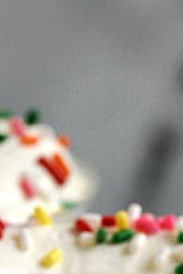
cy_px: 444
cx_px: 108
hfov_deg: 1.8
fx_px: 5718
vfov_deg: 2.7
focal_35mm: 752
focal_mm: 105
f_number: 9
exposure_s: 1/125
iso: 640
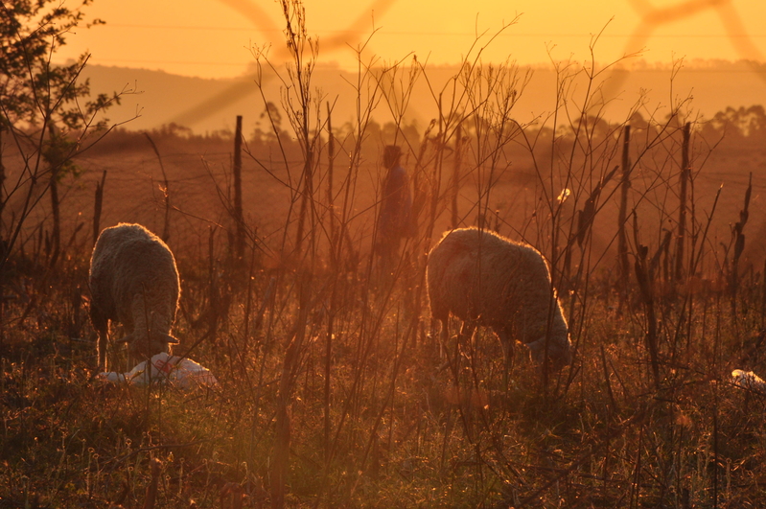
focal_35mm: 262
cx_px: 383
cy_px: 254
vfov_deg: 5.2
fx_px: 5580
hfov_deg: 7.9
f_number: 20
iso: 640
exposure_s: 1/320
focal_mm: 175
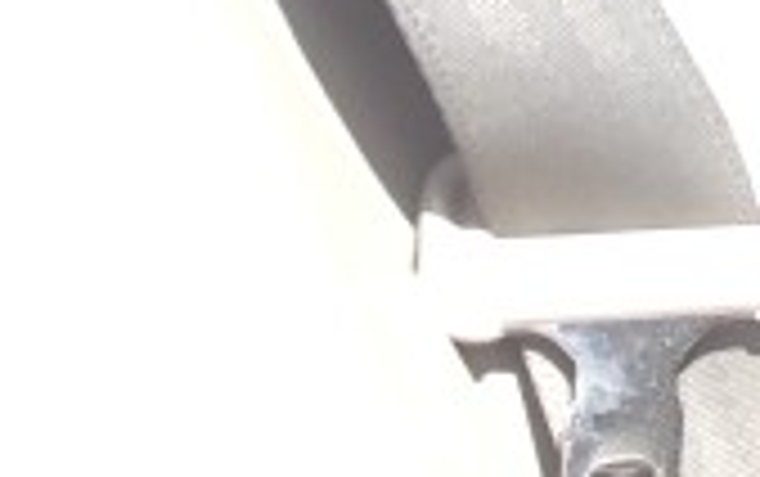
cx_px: 2060
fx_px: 4395
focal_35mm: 212
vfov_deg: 6.0
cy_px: -675
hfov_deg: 8.6
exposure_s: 1/345
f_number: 2.4
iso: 50
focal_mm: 4.12
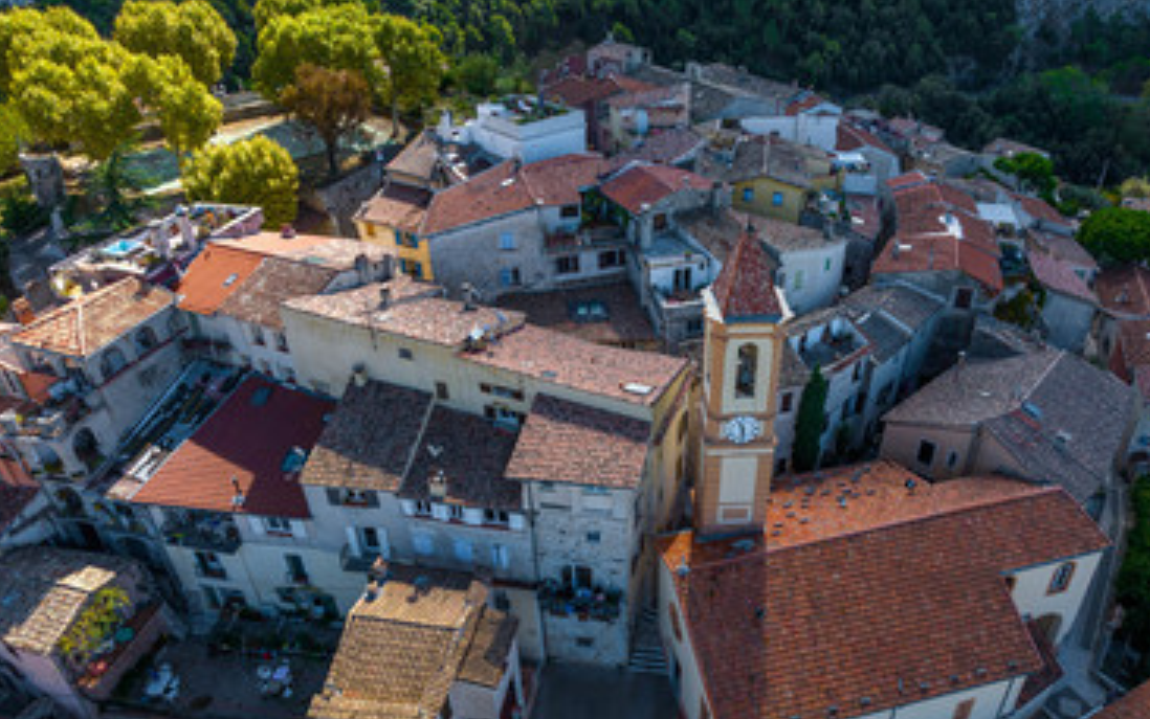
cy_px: 433
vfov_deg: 47.3
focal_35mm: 26
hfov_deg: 70.4
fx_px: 815
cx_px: 578
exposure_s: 1/160
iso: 100
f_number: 7.1
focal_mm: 12.3
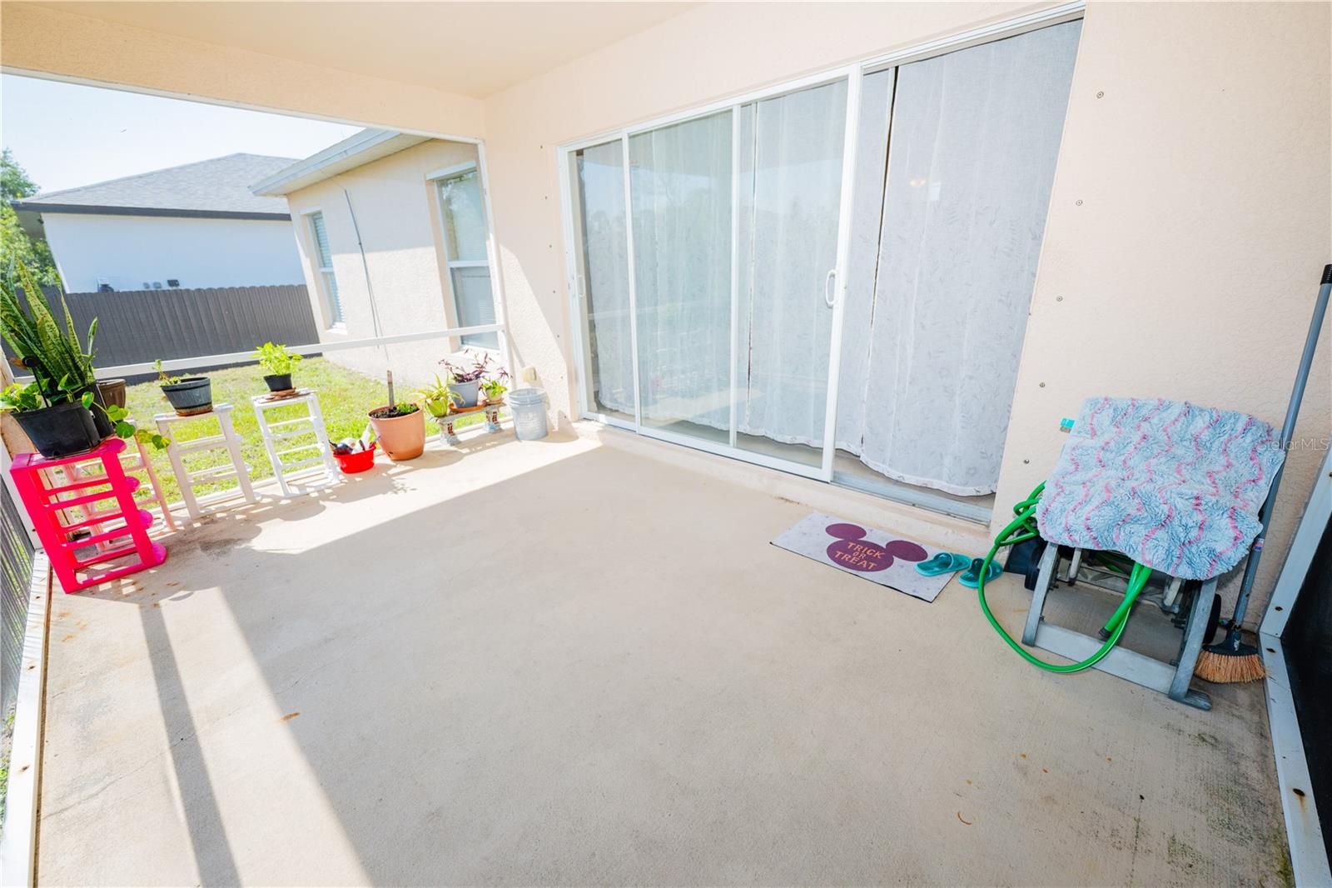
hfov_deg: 104.3
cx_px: 666
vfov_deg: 81.2
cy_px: 444
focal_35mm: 14
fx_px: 518
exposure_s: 1/400
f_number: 3.2
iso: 64
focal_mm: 14
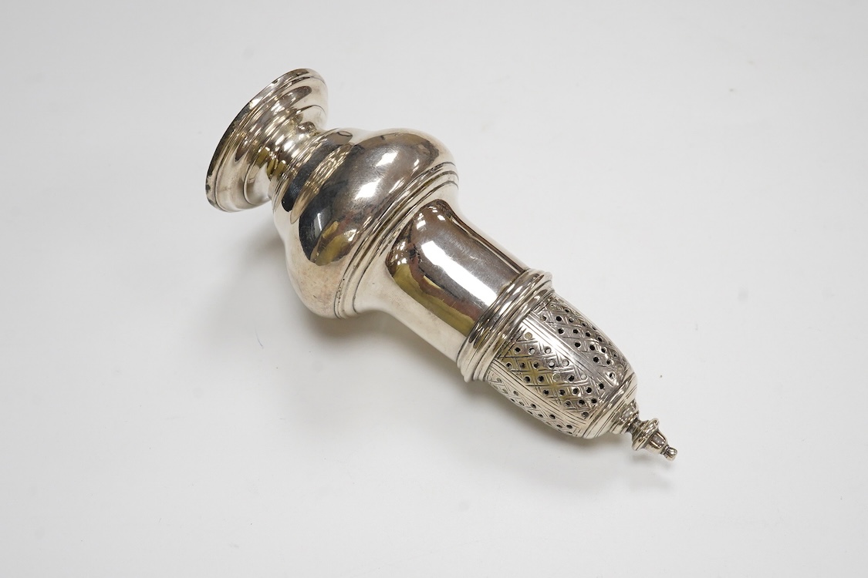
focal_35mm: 45
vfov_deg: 29.9
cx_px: 434
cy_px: 289
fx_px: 1085
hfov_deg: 43.6
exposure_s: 1/160
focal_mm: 30
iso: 2500
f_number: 16
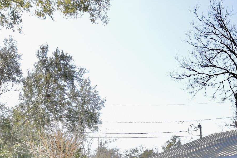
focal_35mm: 50
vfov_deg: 24.3
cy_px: 192
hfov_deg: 38.4
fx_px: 329
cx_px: 182
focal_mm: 10
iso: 200
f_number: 6.3
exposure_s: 1/250
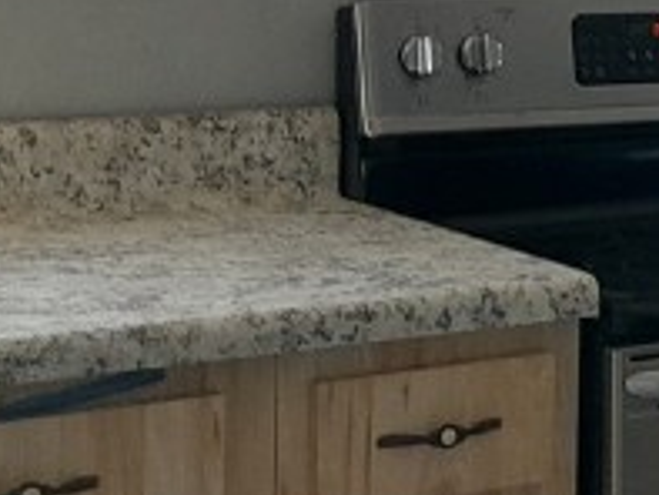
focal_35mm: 140
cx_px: 1559
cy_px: -43
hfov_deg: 11.7
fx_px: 2667
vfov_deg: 10.5
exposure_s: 1/60
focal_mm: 4
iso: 64
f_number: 1.8
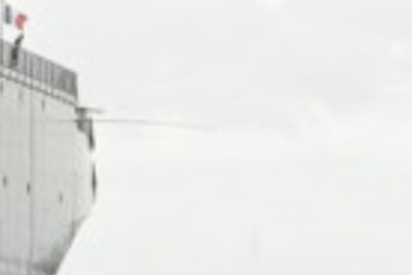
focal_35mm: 434
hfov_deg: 4.6
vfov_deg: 3.2
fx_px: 4967
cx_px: -737
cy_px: -84
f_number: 8
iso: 250
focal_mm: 50
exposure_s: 1/250
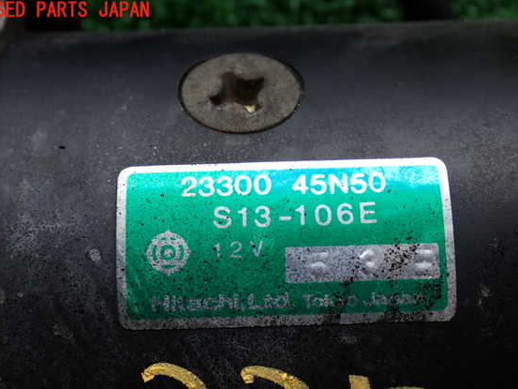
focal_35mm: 51
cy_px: 210
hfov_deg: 37.5
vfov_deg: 28.6
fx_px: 763
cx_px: 260
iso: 100
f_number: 3.1
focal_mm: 8.4
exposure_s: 1/100
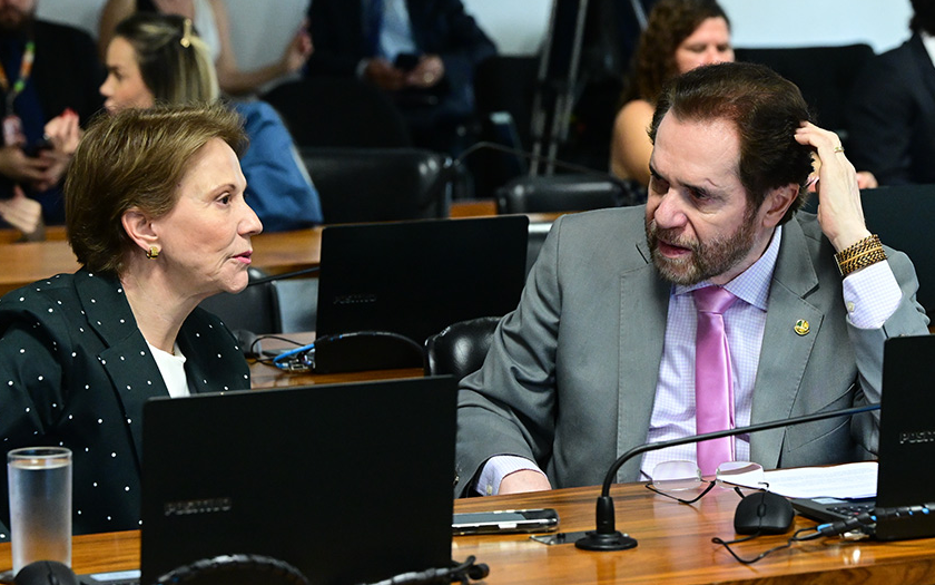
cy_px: 271
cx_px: 464
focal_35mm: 126
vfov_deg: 10.4
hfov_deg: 16.6
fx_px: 3211
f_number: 4
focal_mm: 81
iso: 4000
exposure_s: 1/160
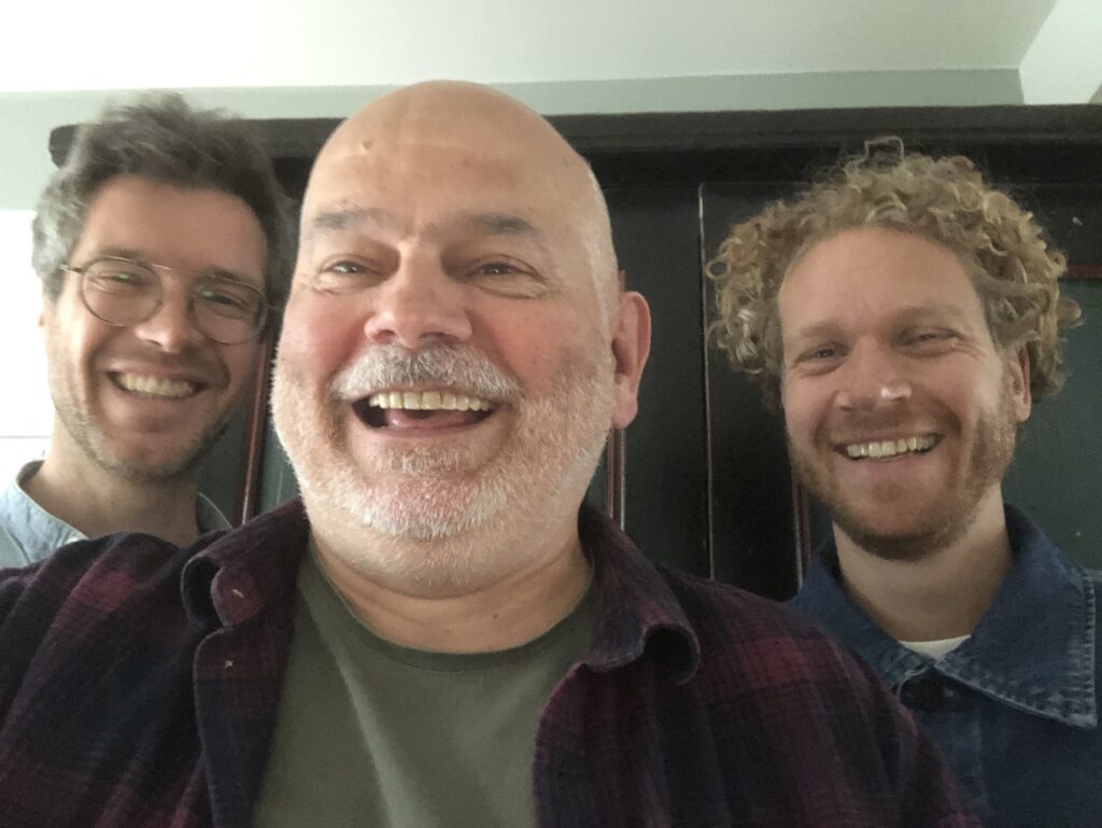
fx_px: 1019
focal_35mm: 32
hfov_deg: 56.8
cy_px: 414
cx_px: 551
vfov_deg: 44.2
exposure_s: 1/25
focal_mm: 2.87
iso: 500
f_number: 2.2
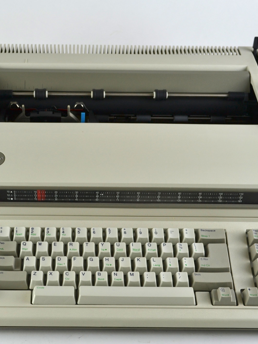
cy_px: 171
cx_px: 76
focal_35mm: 56
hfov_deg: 25.9
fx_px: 557
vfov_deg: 34.3
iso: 100
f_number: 6.3
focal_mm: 24
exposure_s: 1/20
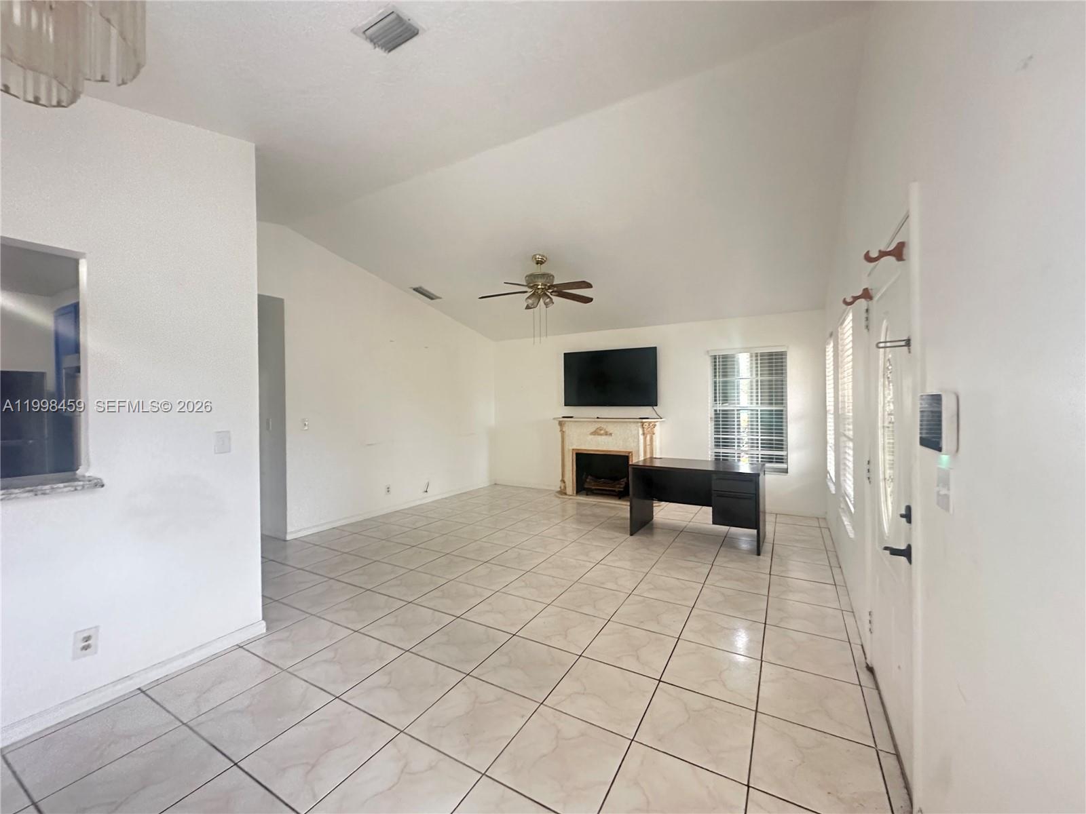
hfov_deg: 102.1
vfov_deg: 85.7
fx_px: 439
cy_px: 407
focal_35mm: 14
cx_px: 543
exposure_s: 1/60
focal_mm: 2.22
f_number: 2.2
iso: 320
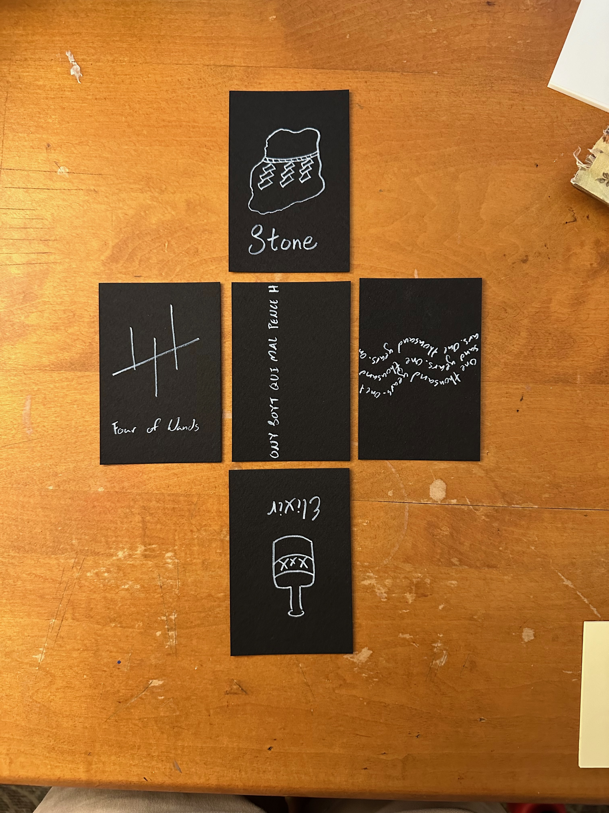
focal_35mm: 24
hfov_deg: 56.8
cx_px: 304
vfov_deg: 71.6
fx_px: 563
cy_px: 406
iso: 640
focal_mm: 6.86
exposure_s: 1/40
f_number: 1.78
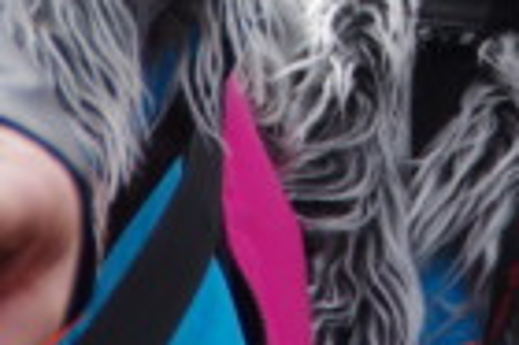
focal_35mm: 1070
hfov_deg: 1.9
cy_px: -254
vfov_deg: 1.3
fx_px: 15408
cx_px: 512
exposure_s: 1/250
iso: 200
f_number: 6.3
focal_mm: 200
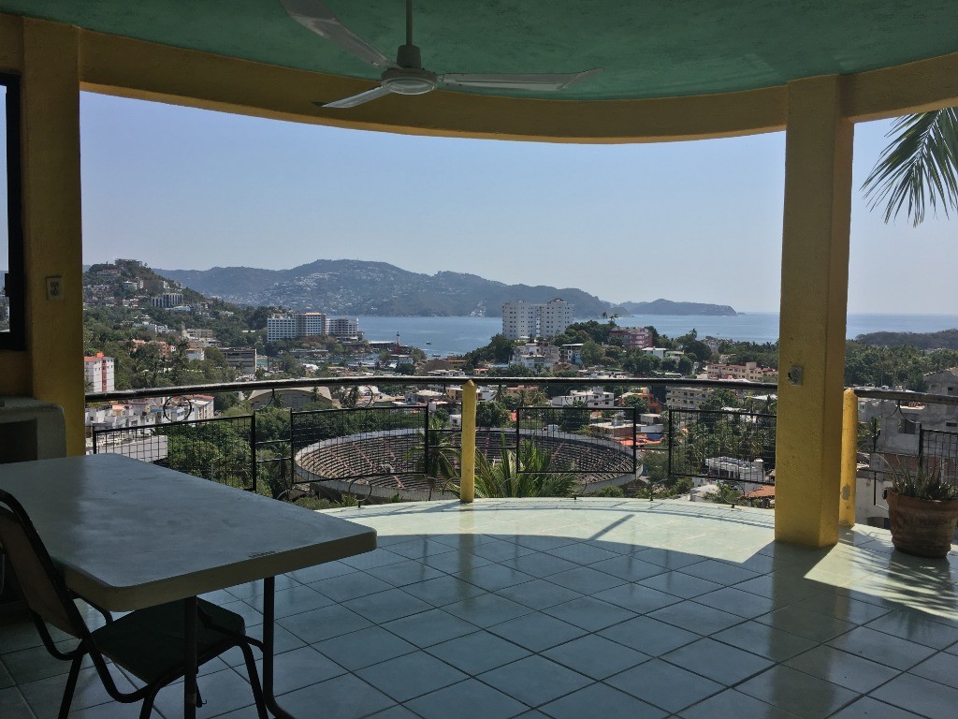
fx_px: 803
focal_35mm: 29
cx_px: 479
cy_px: 360
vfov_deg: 48.2
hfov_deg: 61.7
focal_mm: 4.15
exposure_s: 1/2849
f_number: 2.2
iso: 25
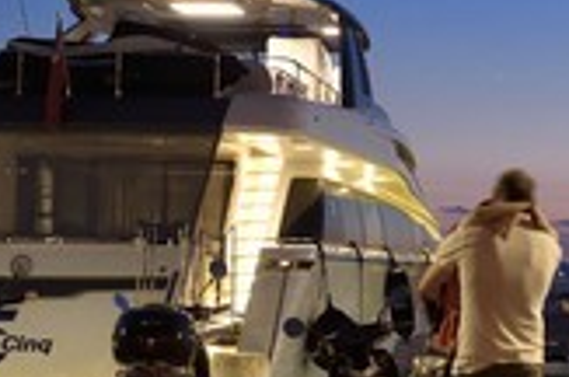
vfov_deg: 11.0
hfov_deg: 15.9
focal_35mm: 124
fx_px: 1956
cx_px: 679
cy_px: 164
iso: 1600
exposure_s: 1/6
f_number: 7.1
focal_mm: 48
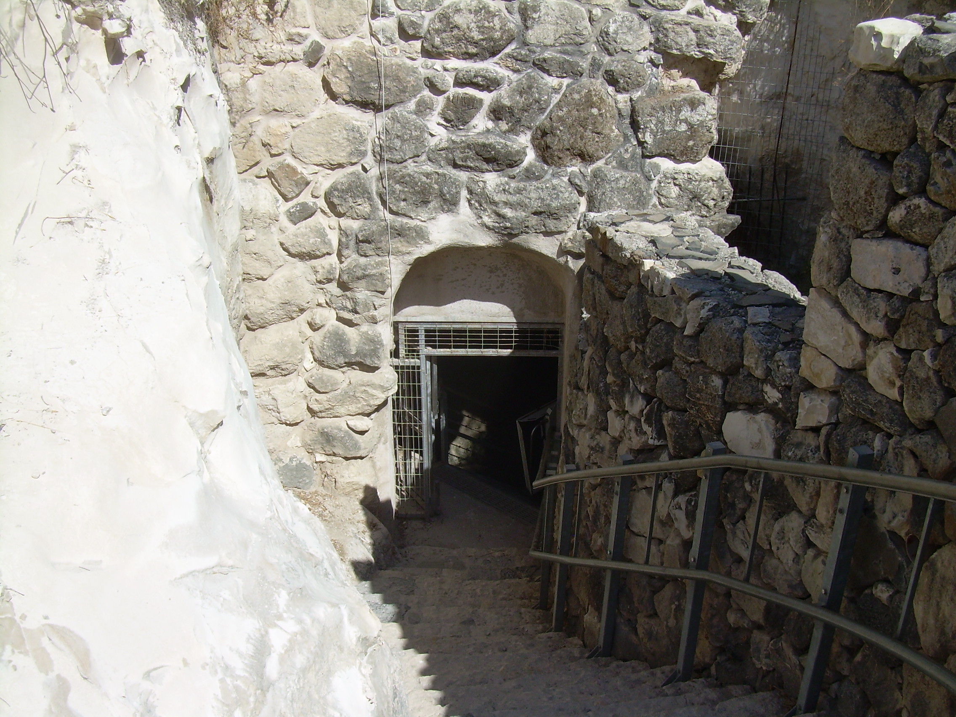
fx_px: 1049
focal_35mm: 38
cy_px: 358
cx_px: 478
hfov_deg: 49.0
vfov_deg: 37.7
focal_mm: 6.3
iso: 50
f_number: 4.6
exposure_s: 1/546
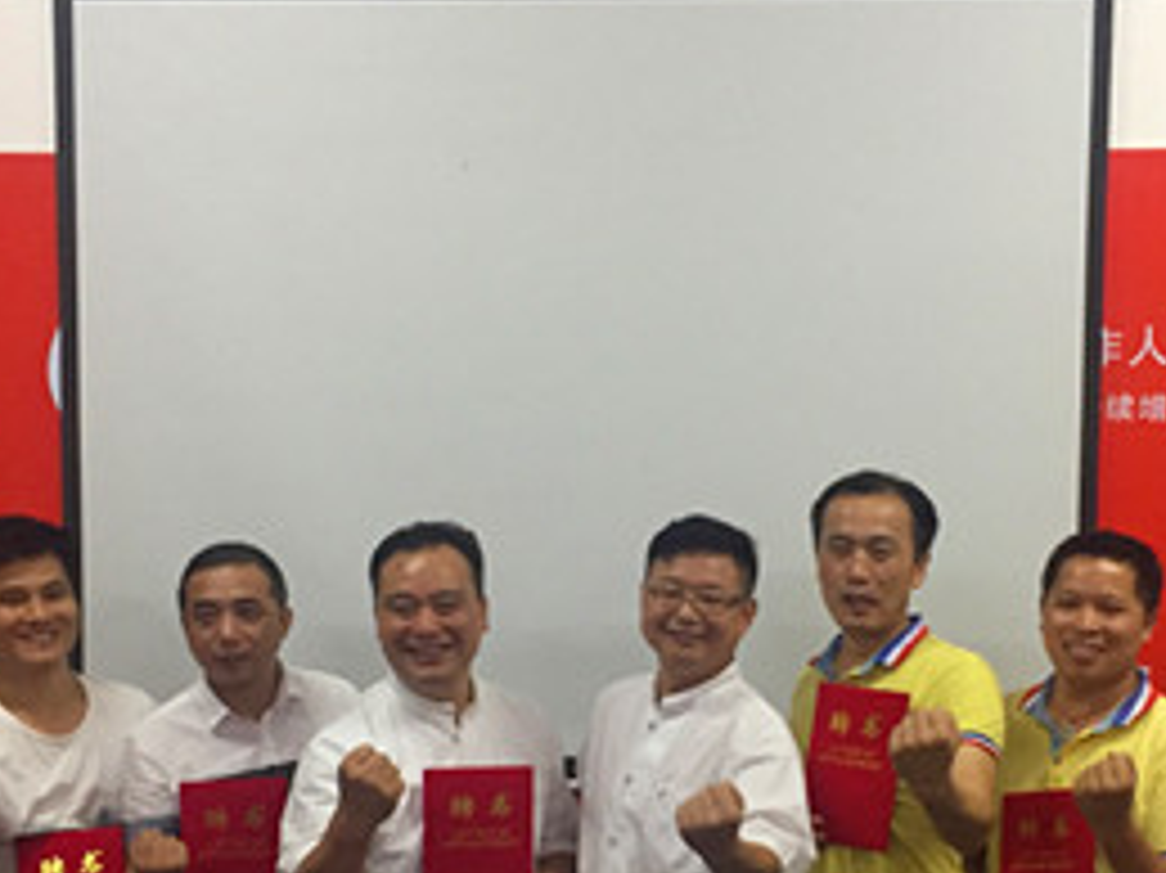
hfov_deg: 34.4
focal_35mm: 56
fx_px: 1885
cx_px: 621
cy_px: 713
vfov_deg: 25.6
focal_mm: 4.15
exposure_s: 1/25
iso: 250
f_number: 2.2
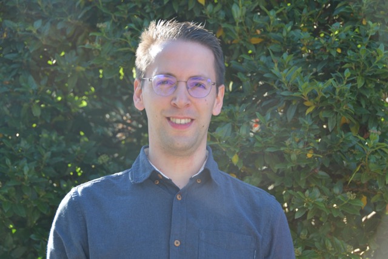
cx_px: 194
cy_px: 130
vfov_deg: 14.1
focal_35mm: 97
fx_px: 1046
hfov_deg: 21.0
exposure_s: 1/250
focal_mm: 65
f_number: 5.6
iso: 320
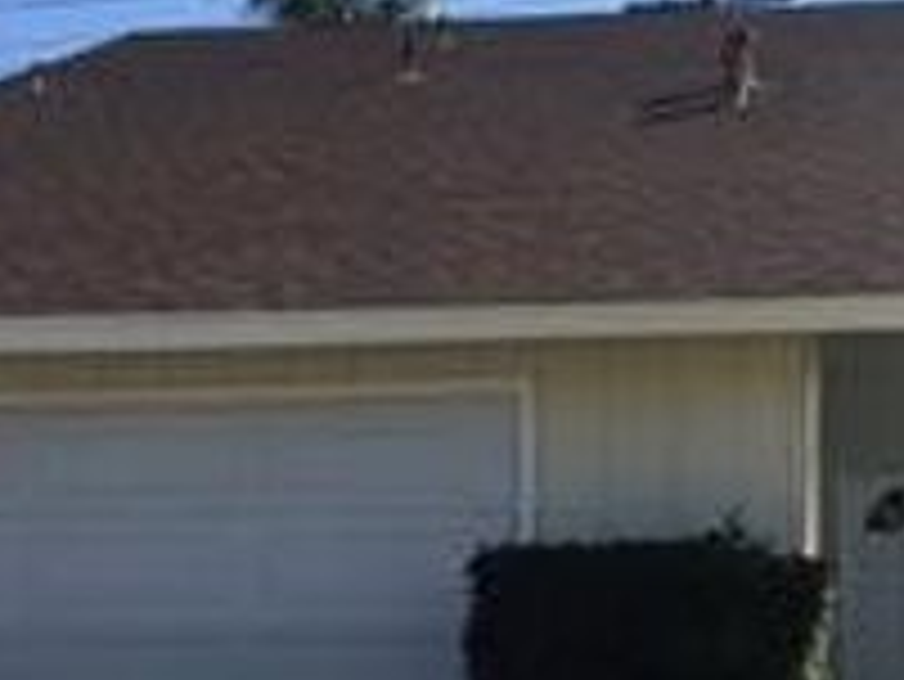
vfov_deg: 20.4
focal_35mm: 72
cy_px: 281
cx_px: 616
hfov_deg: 26.8
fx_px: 1881
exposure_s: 1/1522
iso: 32
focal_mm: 4.15
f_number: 2.2
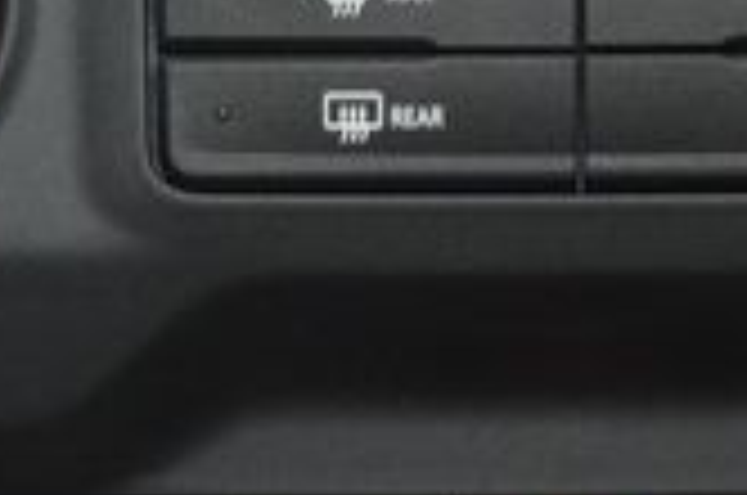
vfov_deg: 3.4
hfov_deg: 5.1
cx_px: 580
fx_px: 8408
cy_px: -133
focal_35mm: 406
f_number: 4.5
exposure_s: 1/25
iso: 2200
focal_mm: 70
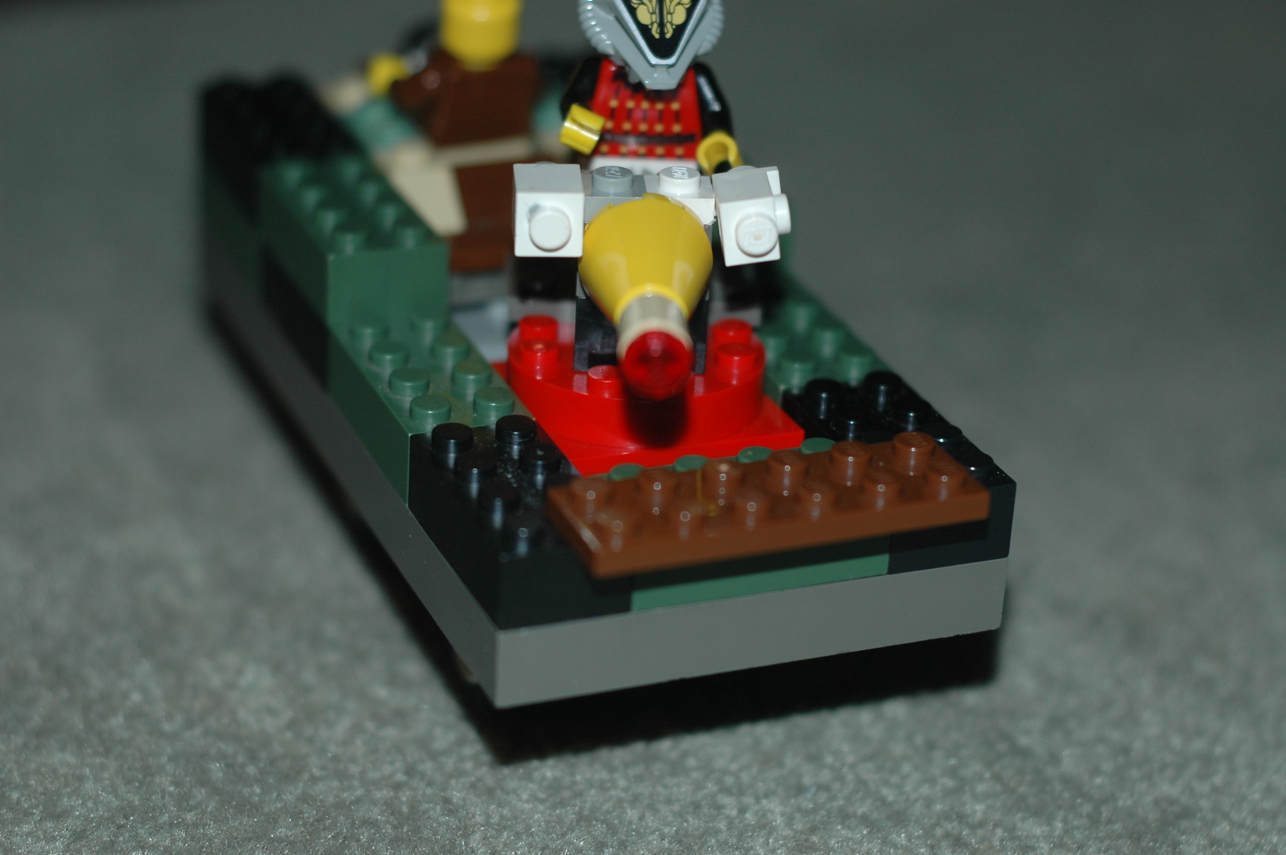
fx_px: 2677
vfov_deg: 18.1
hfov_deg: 27.0
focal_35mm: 75
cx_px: 643
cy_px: 428
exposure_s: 1/60
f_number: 3.2
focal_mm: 50
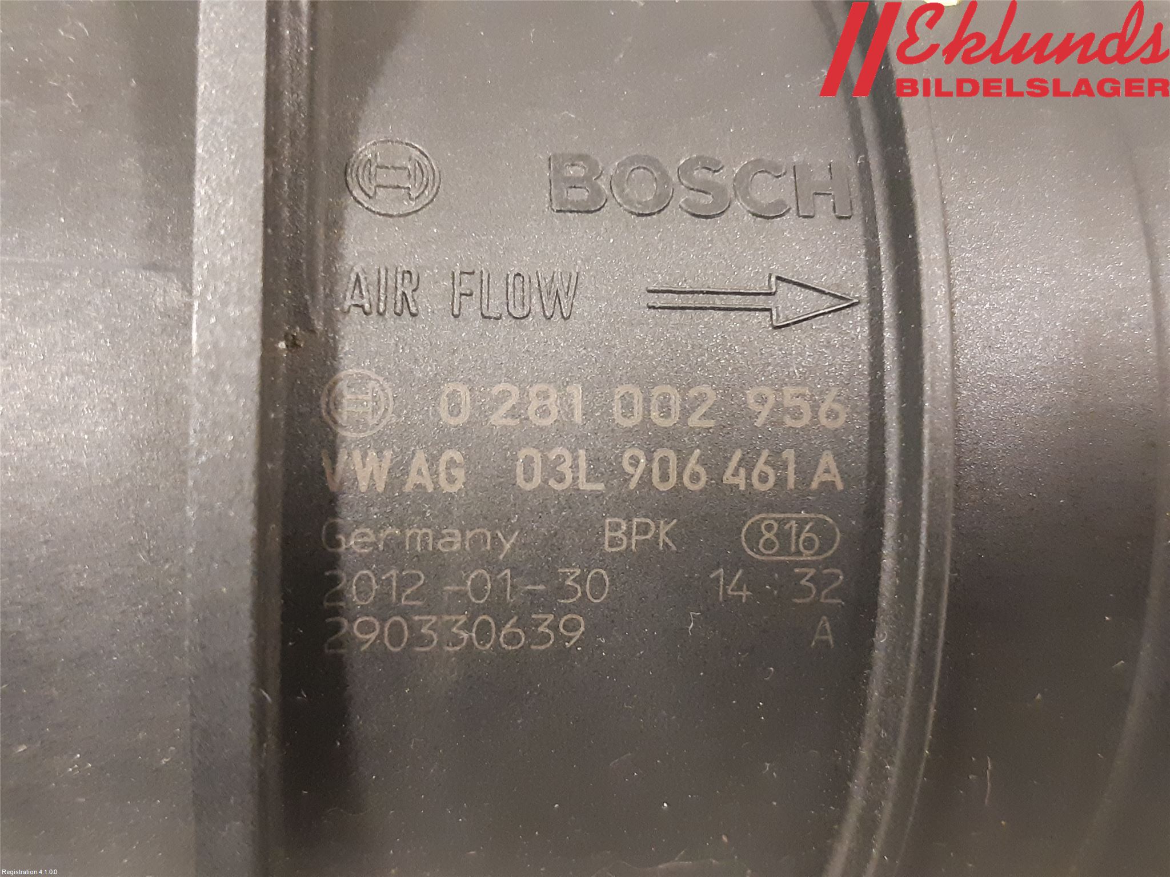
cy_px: 438
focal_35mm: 26
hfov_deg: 67.3
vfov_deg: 53.1
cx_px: 585
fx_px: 879
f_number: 1.7
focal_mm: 3.93
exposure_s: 1/25
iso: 500
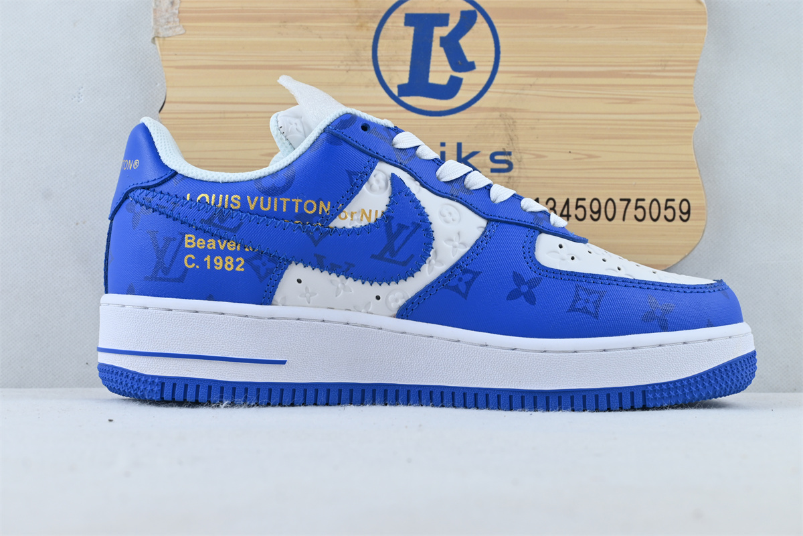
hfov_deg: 38.9
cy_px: 268
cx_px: 402
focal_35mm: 51
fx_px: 1137
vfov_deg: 26.5
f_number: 7.1
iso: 100
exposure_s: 1/30
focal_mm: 34
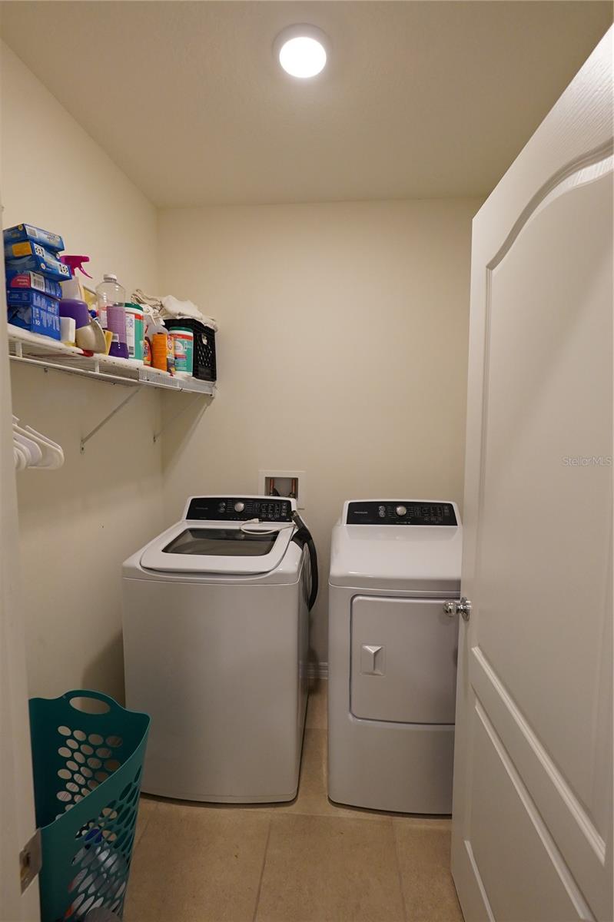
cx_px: 307
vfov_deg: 96.8
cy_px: 461
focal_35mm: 16
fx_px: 410
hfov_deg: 73.7
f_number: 4
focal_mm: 11
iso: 1250
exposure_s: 1/160
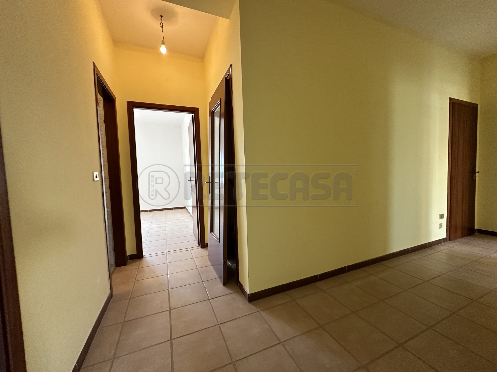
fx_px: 201
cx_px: 248
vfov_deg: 85.7
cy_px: 186
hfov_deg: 102.1
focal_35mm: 14
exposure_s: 1/100
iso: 320
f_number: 2.2
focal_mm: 2.22
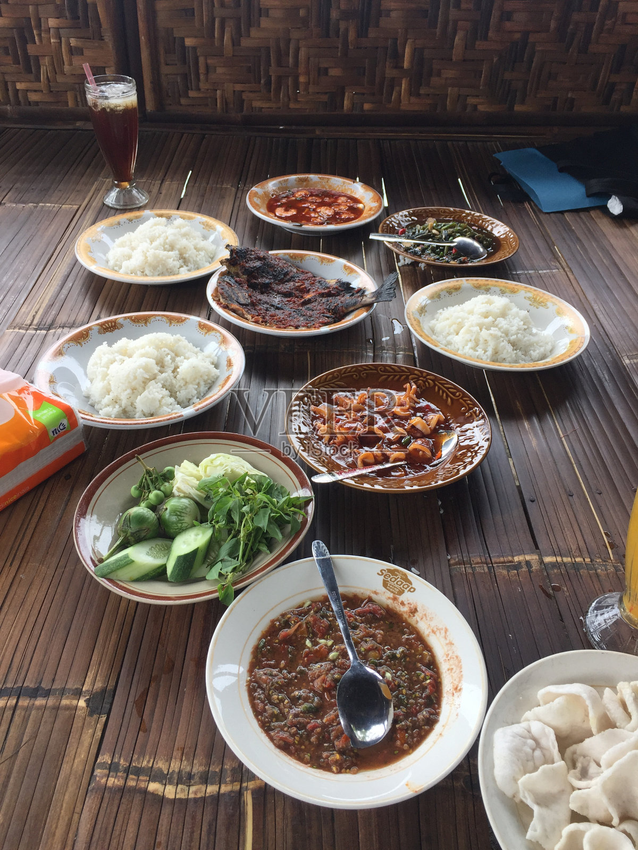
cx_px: 319
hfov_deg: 48.2
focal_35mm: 29
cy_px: 425
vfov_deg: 61.7
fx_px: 713
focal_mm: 4.15
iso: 32
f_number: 2.2
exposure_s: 1/306
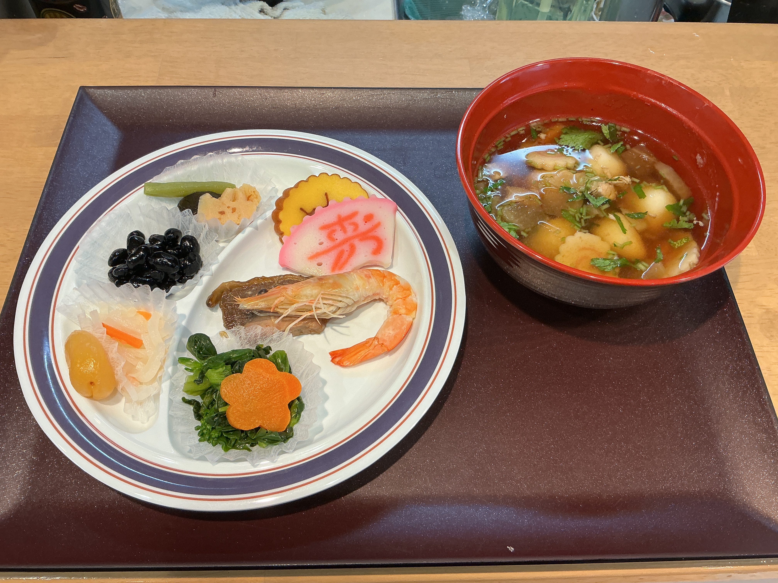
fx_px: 652
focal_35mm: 29
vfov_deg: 48.2
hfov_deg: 61.7
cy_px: 292
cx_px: 389
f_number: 1.8
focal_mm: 3
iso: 64
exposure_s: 1/100
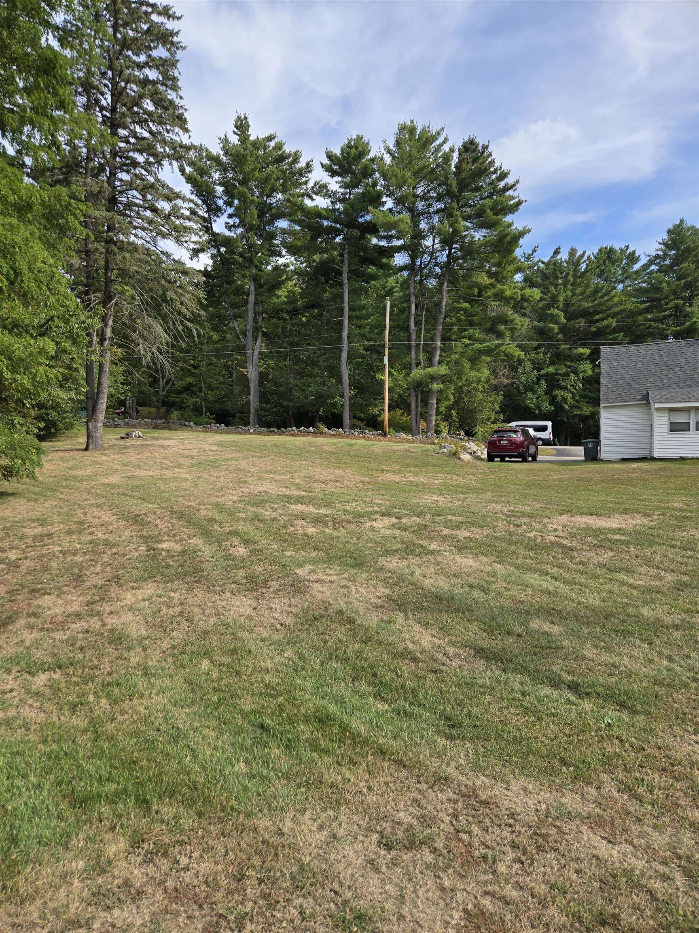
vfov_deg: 73.9
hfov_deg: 58.9
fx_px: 619
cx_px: 350
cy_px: 466
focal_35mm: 23
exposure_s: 1/1084
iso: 25
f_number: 1.8
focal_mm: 5.4
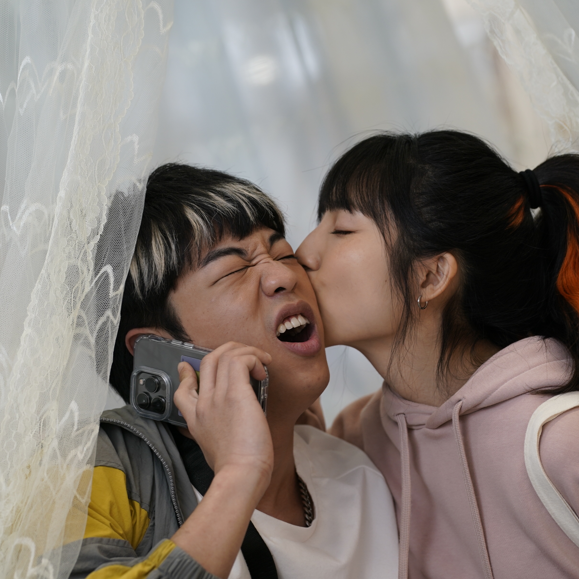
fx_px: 2403
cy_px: 309
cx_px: 305
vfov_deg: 13.7
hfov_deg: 13.7
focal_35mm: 127
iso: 400
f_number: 3.2
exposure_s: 1/200
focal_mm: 92
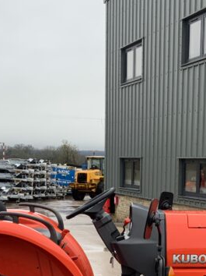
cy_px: 248
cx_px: 165
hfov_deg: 17.4
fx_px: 667
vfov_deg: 22.7
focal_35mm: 84
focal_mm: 3
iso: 32
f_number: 1.8
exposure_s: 1/122
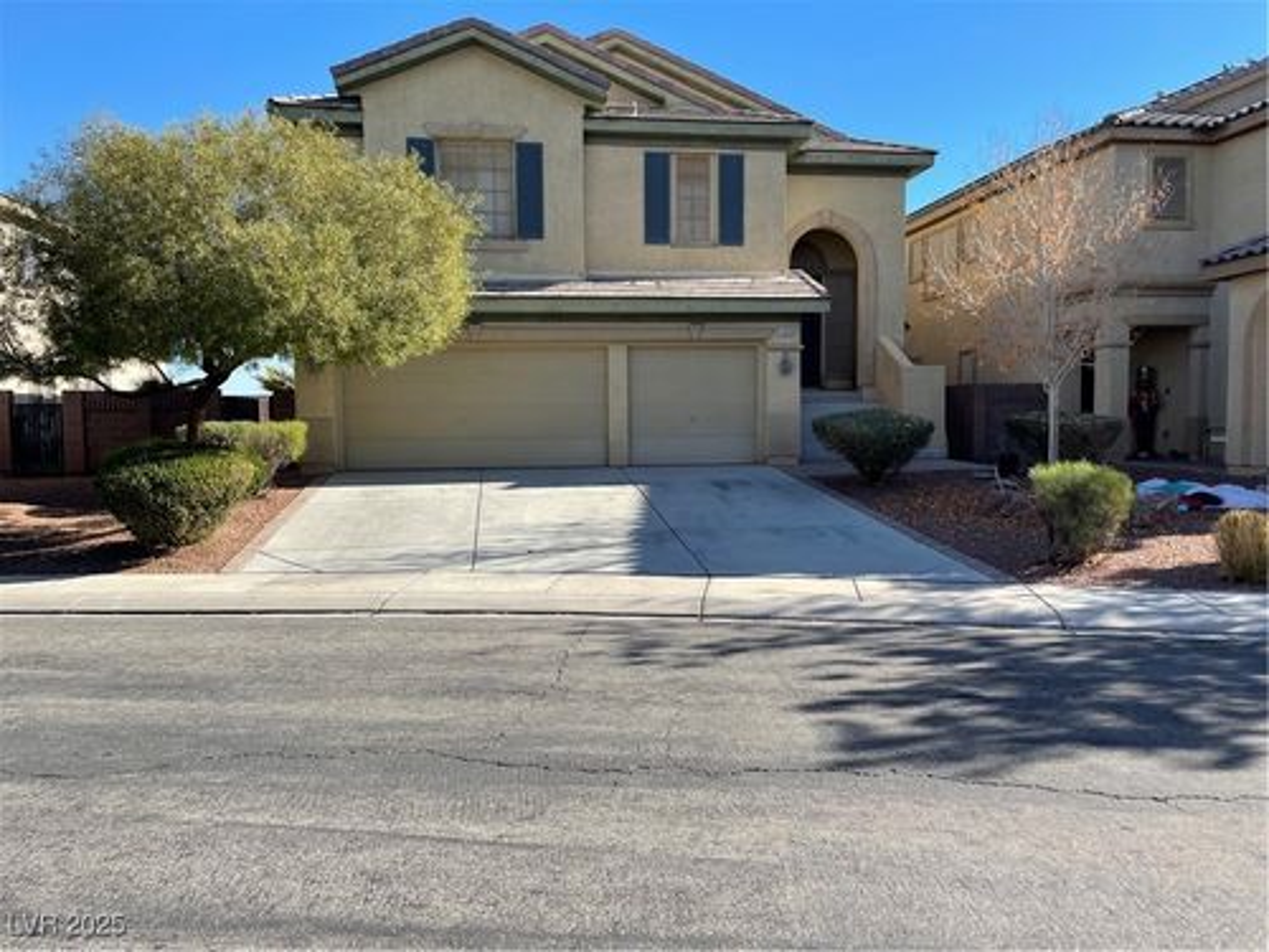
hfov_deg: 67.3
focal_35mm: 26
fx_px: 953
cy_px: 476
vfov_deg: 53.1
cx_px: 634
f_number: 1.6
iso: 32
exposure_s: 1/1887
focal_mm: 4.2
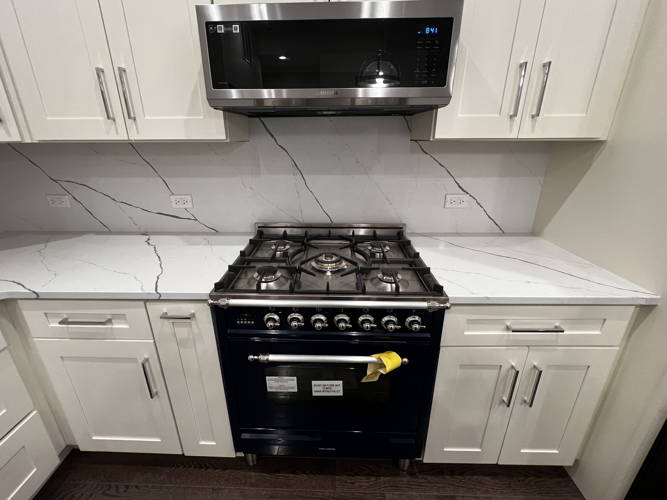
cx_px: 324
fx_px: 270
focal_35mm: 14
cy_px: 237
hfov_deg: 102.0
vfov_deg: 85.6
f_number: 1.8
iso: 200
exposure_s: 1/60
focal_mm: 1.57
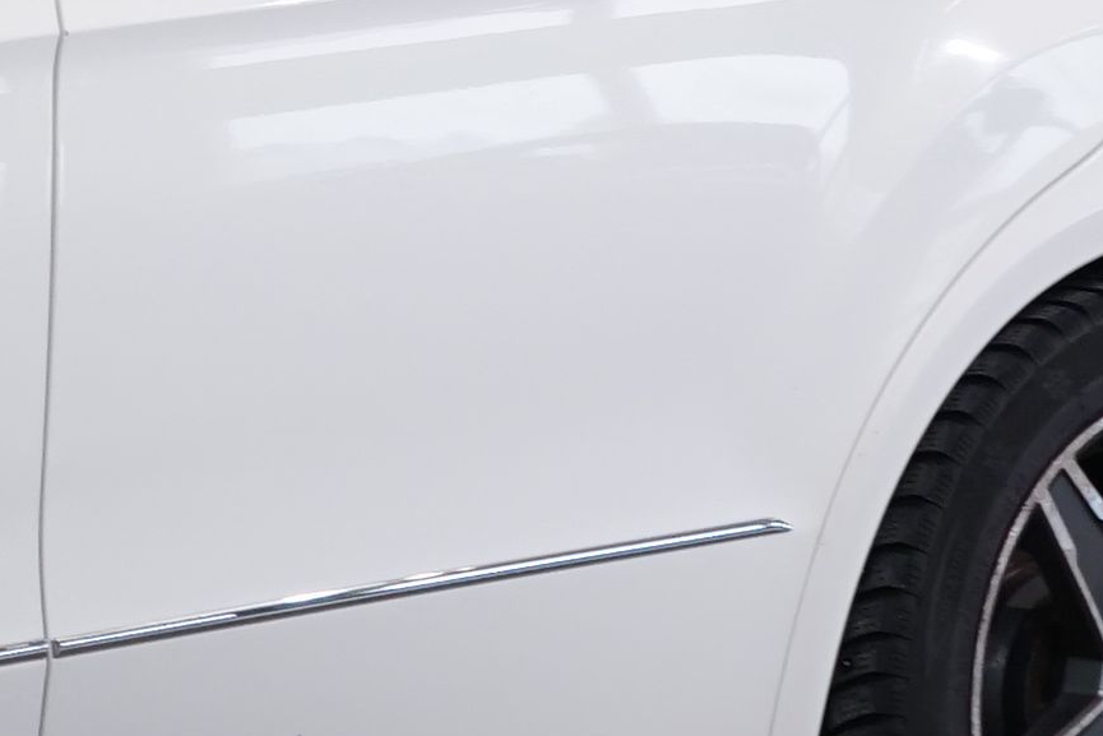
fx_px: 6588
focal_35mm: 215
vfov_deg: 6.4
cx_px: -1297
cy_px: 222
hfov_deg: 8.9
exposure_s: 1/30
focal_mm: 31
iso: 400
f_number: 6.3
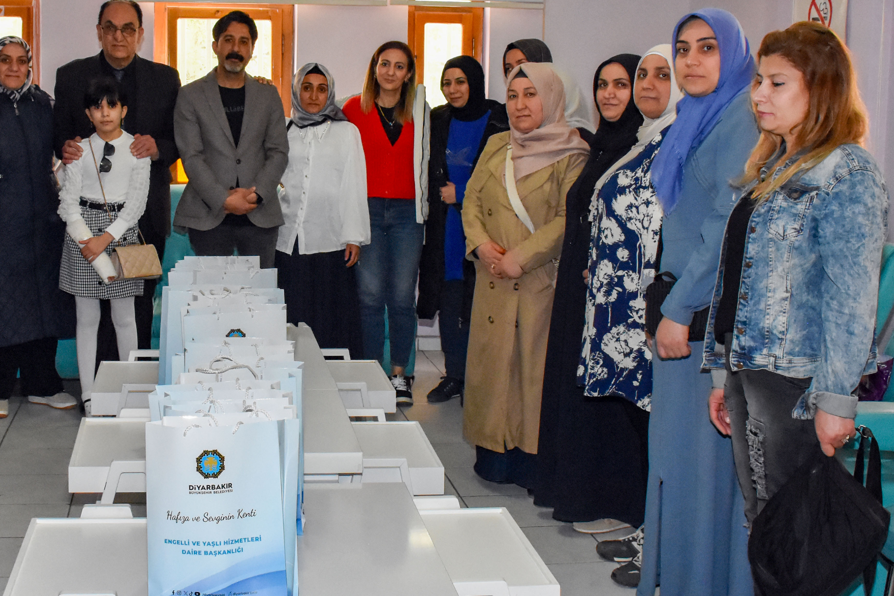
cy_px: 234
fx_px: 1291
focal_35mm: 52
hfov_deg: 37.8
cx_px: 301
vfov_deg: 25.9
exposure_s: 1/60
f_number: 10
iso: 4000
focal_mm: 20
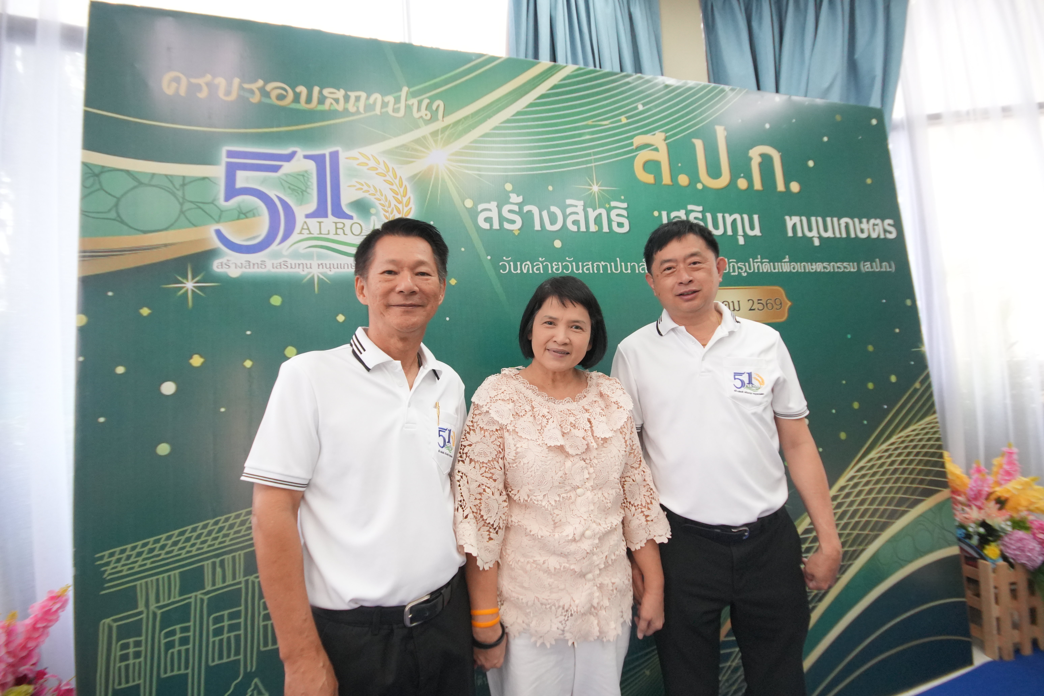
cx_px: 522
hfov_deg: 100.4
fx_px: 435
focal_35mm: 15
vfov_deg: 77.3
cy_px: 348
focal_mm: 10
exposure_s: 1/100
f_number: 6.3
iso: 2500
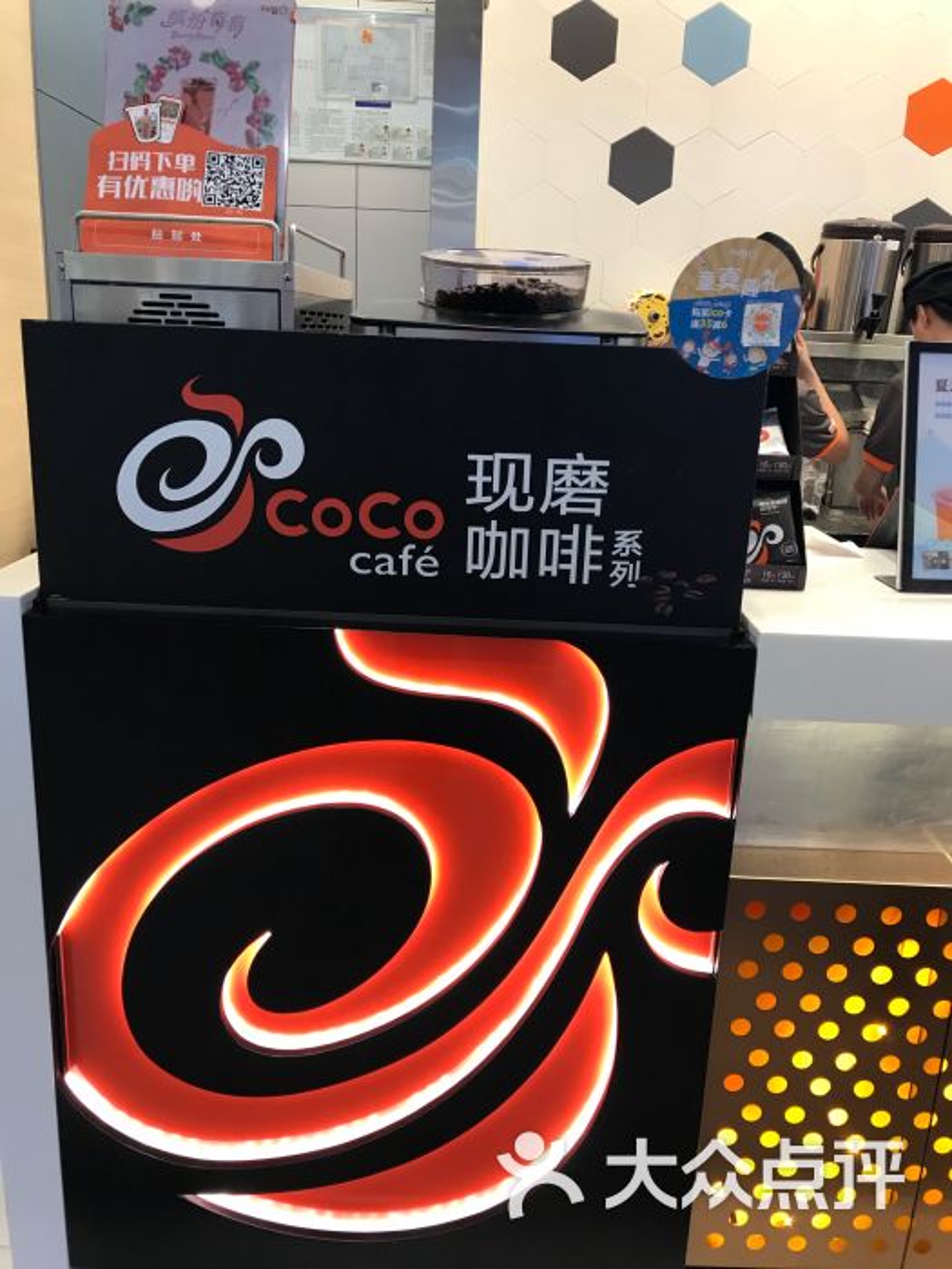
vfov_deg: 63.4
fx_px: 1027
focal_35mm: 28
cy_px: 634
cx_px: 476
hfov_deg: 49.7
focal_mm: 3.99
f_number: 1.8
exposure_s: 1/25
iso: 32
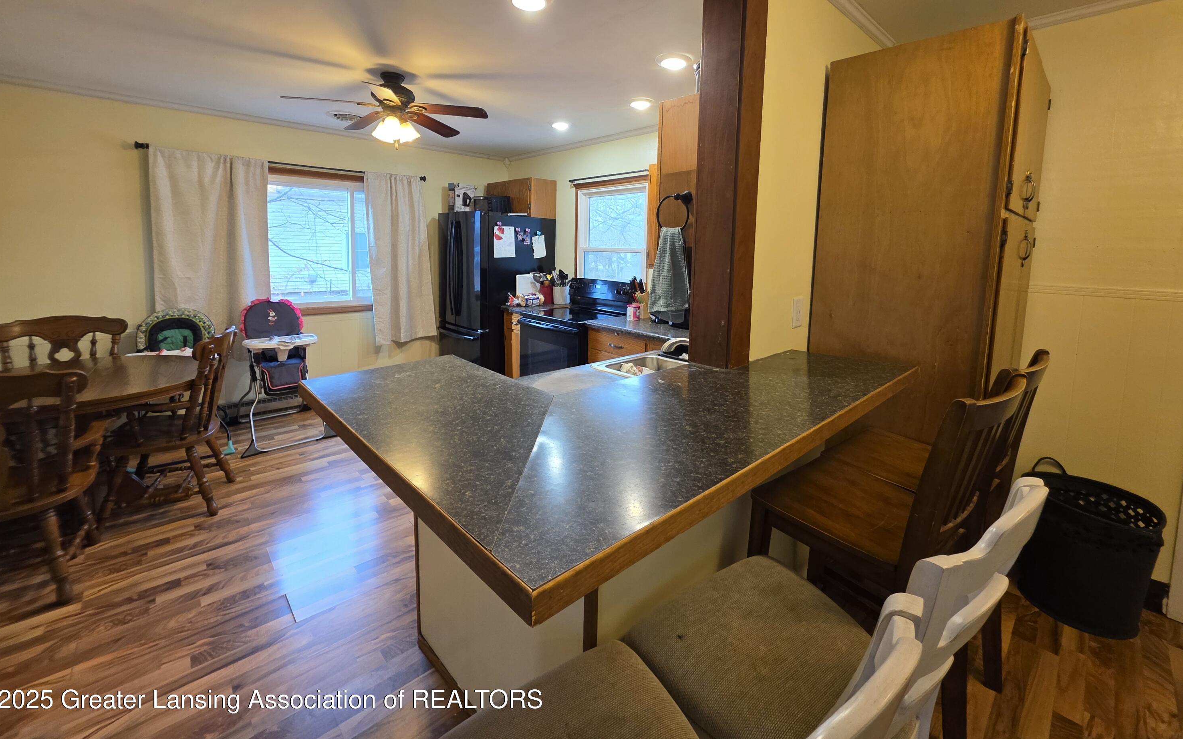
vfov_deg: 77.6
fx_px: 451
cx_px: 596
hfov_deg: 105.3
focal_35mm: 14
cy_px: 290
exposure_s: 1/60
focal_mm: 2.2
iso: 160
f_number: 1.9
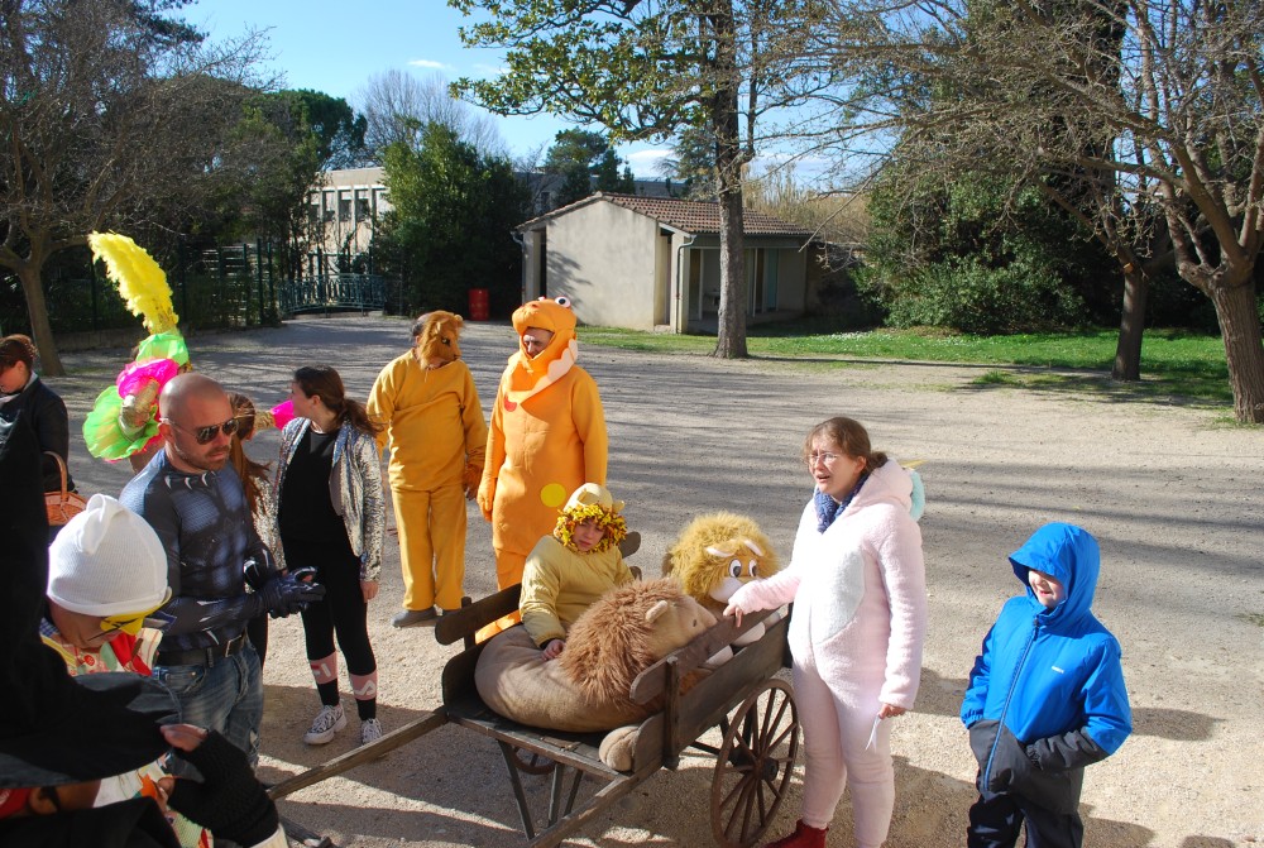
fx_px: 950
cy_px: 424
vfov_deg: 48.1
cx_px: 632
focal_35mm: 27
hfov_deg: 67.3
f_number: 7.1
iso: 100
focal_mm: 18
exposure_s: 1/200
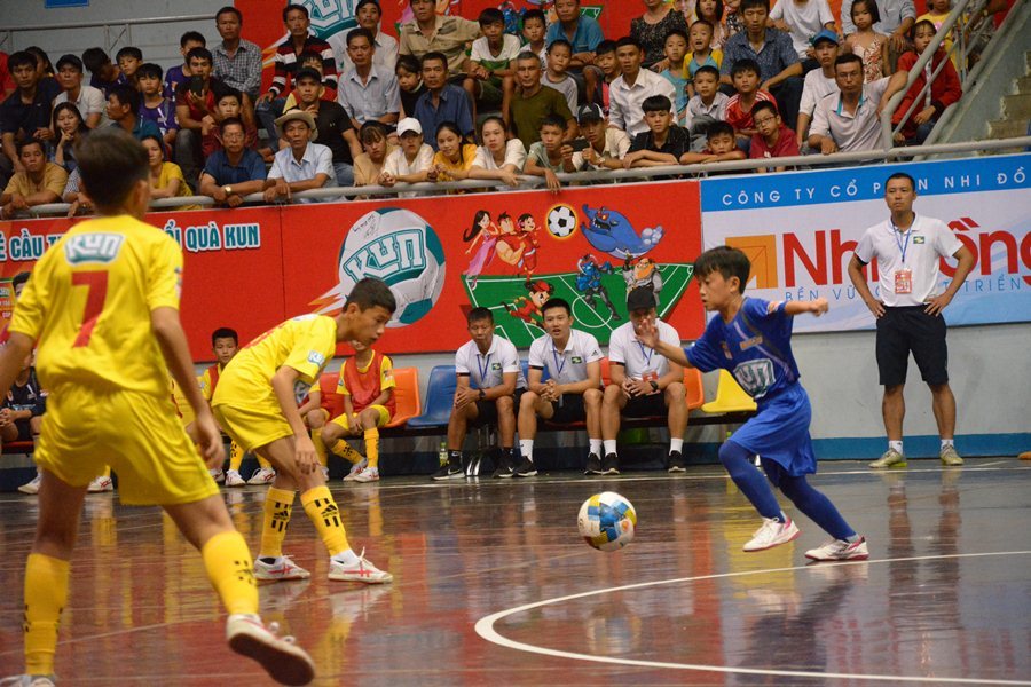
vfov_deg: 9.3
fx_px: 4210
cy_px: 344
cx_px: 516
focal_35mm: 147
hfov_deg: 14.0
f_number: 6.3
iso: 6400
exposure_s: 1/320
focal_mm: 98
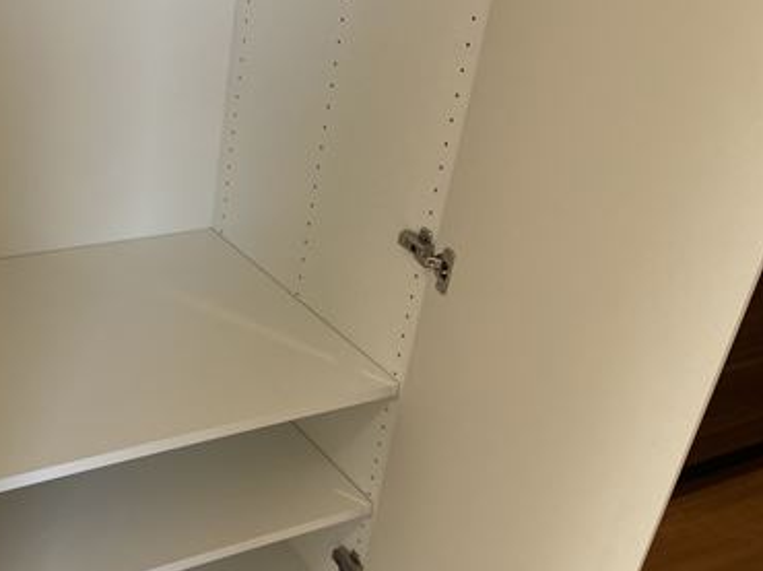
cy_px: 324
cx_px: 140
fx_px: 991
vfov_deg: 32.1
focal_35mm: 45
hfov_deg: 40.2
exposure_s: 1/121
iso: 64
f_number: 1.8
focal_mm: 4.25
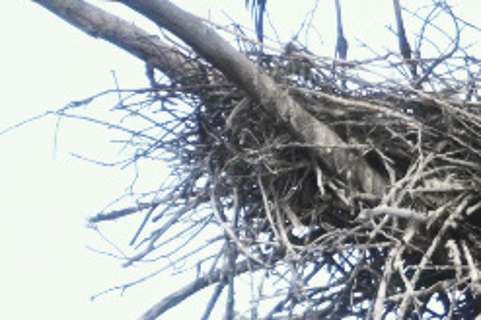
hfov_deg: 1.2
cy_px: -4
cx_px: 107
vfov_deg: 0.8
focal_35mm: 1752
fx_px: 23378
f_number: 5.6
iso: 800
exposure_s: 1/3200
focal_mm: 360
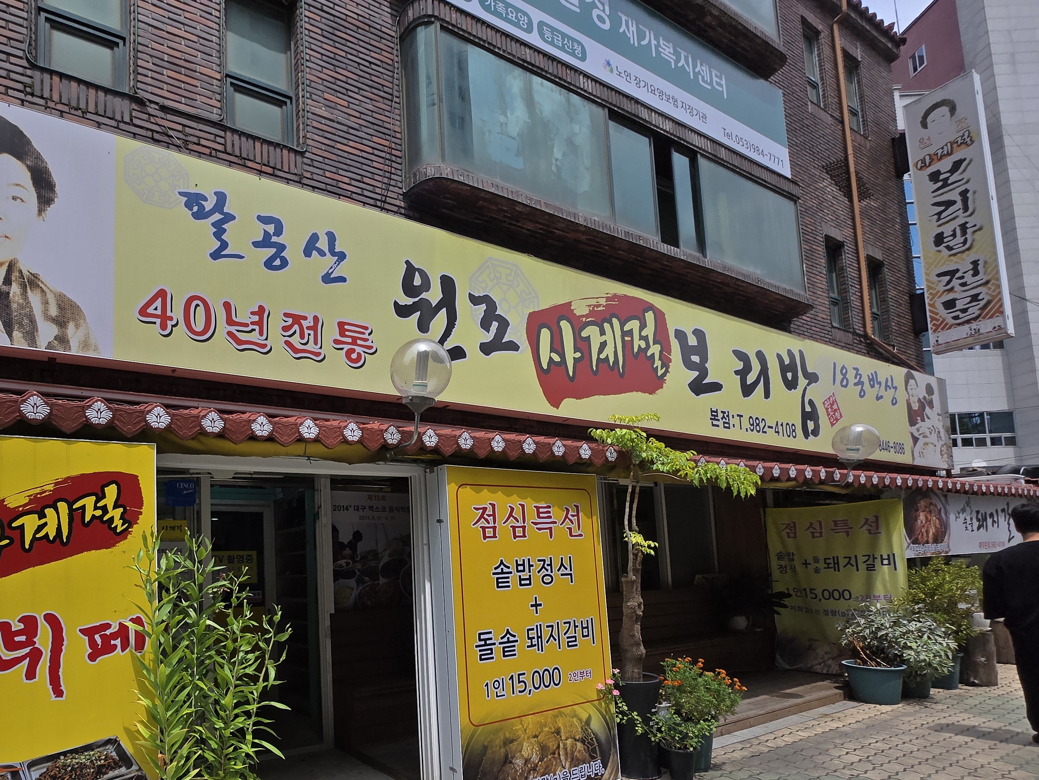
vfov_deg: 67.1
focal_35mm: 19
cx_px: 333
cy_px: 509
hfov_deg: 81.3
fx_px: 570
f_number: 2.2
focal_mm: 1.7
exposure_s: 1/1376
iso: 25
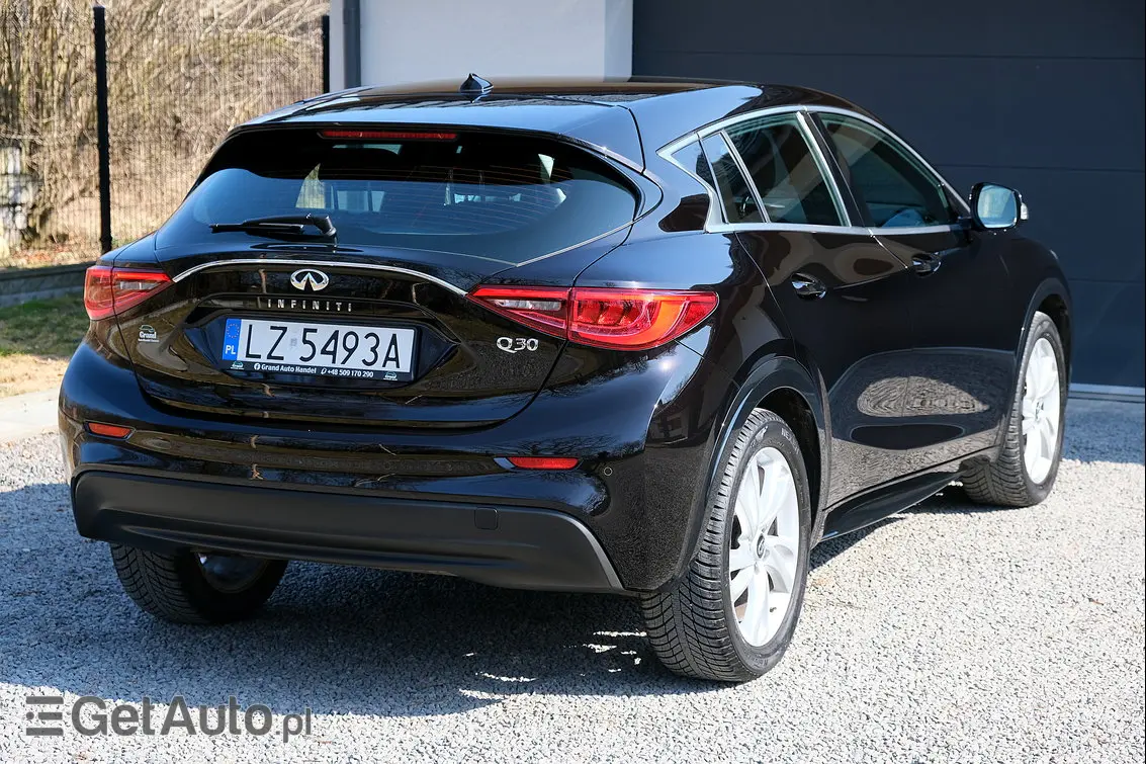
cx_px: 573
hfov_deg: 25.7
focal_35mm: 79
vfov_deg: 17.3
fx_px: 2514
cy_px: 382
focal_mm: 52.7
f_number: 5.6
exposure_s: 1/250
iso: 320
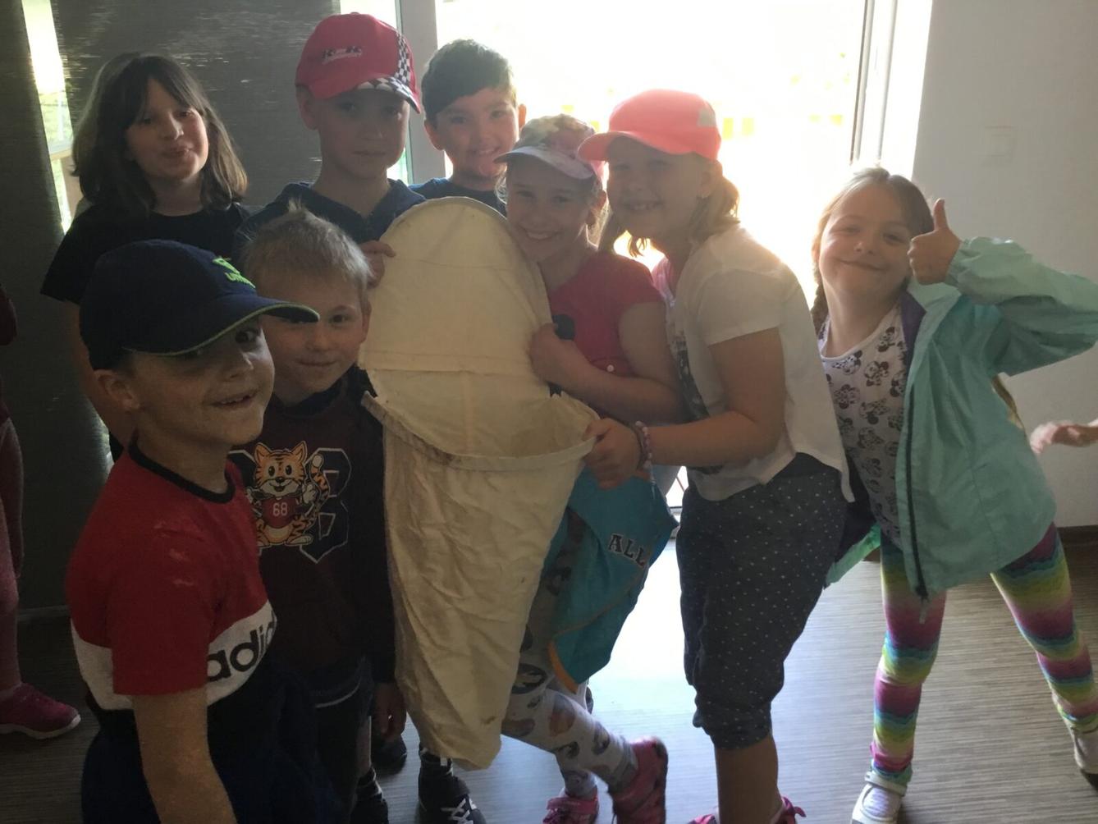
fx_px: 983
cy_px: 412
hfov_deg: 58.3
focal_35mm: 31
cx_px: 549
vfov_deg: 45.5
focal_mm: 3.3
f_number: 2.4
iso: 64
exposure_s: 1/33
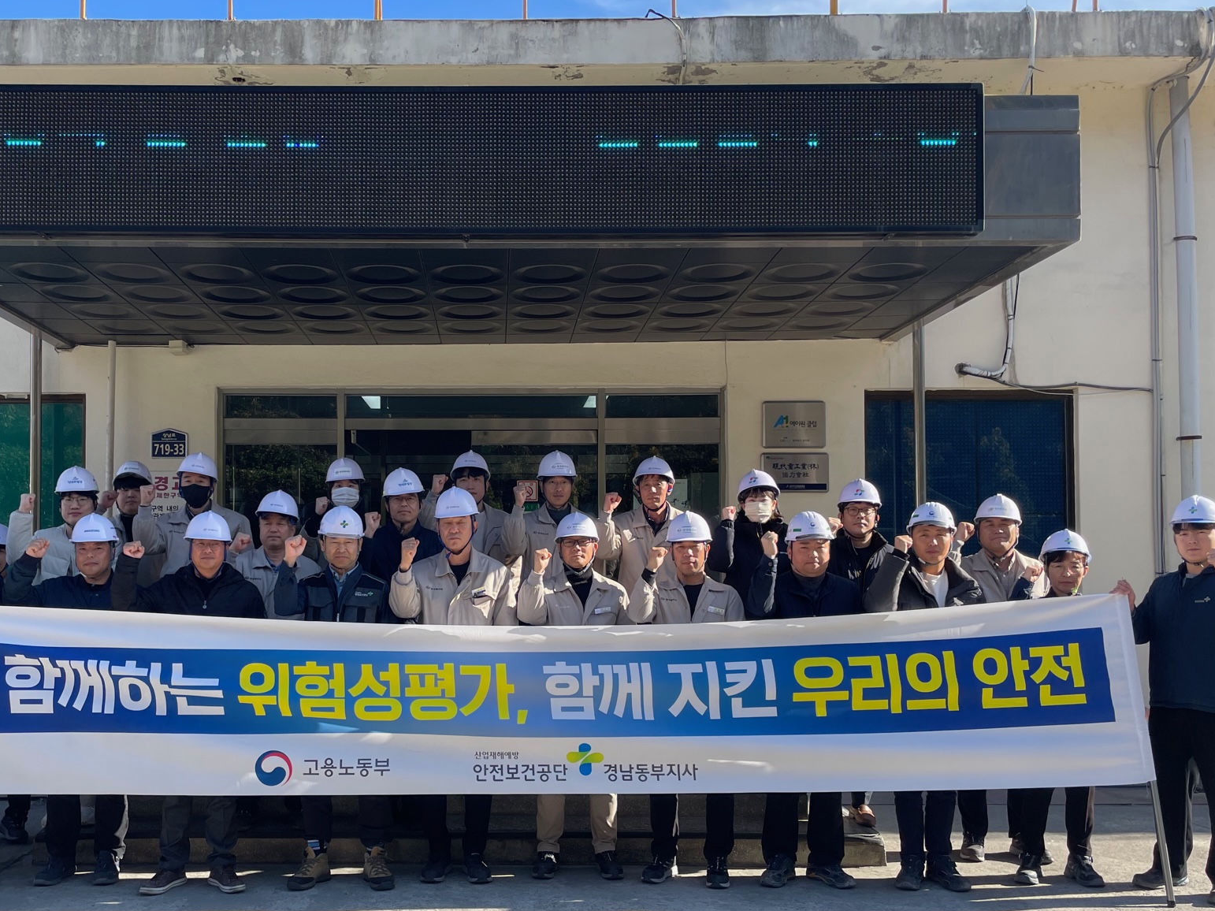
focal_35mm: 34
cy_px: 525
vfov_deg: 41.7
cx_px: 491
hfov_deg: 53.6
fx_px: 1193
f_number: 1.6
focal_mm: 4.2
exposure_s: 1/1103
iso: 32
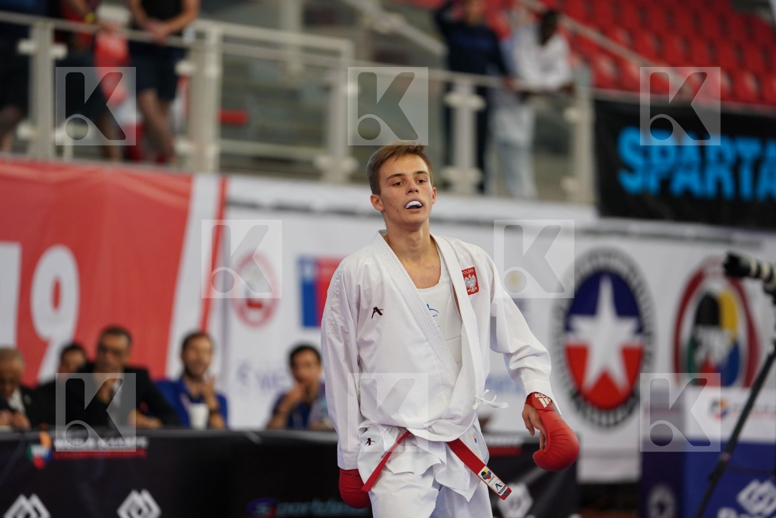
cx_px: 388
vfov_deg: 6.9
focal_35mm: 200
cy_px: 259
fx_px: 4311
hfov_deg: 10.3
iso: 1600
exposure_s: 1/1000
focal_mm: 200
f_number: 2.8
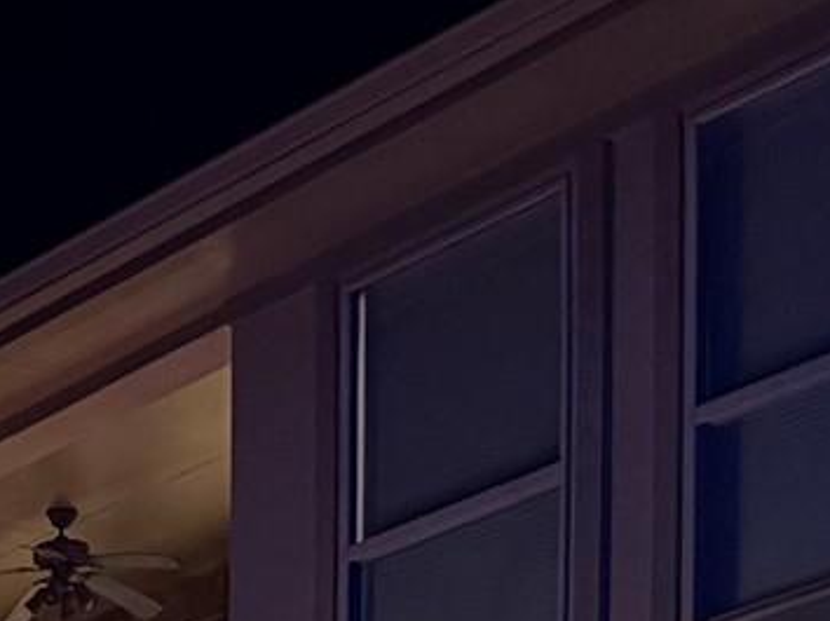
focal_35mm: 139
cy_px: 1758
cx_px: -120
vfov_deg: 9.0
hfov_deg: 13.9
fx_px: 3331
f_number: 1.78
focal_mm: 6.76
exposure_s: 1/30
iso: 800
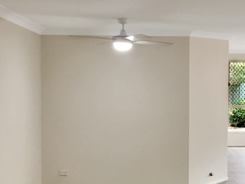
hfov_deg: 34.0
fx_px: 396
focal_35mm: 56
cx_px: 166
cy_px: 166
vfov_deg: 25.3
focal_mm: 3.3
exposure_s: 1/33
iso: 80
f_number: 2.4
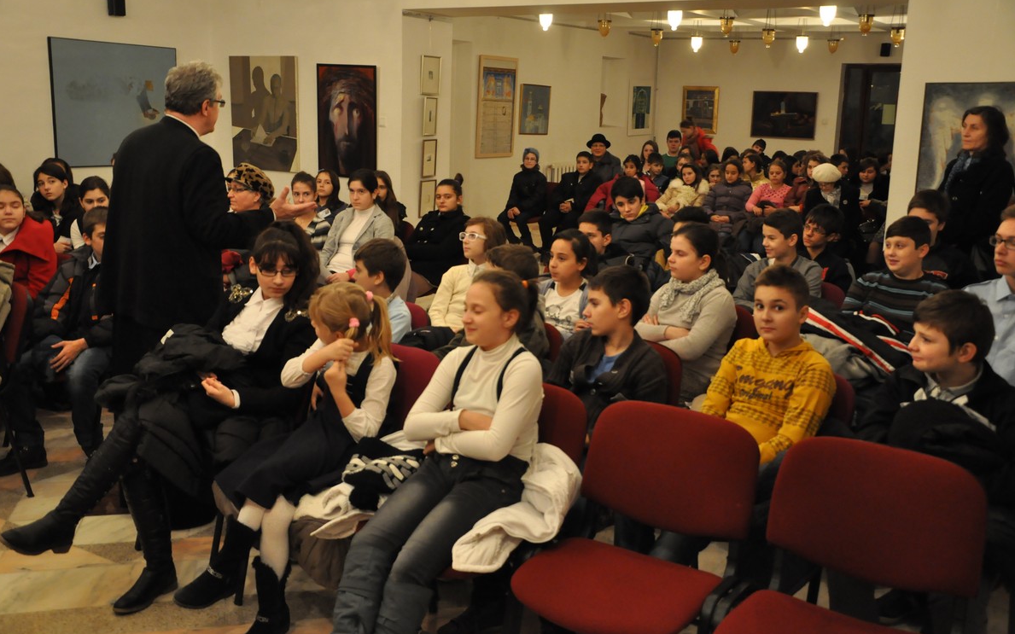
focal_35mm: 39
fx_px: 1065
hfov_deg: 50.9
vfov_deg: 33.2
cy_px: 302
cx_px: 504
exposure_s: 1/40
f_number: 4.5
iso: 1600
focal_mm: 25
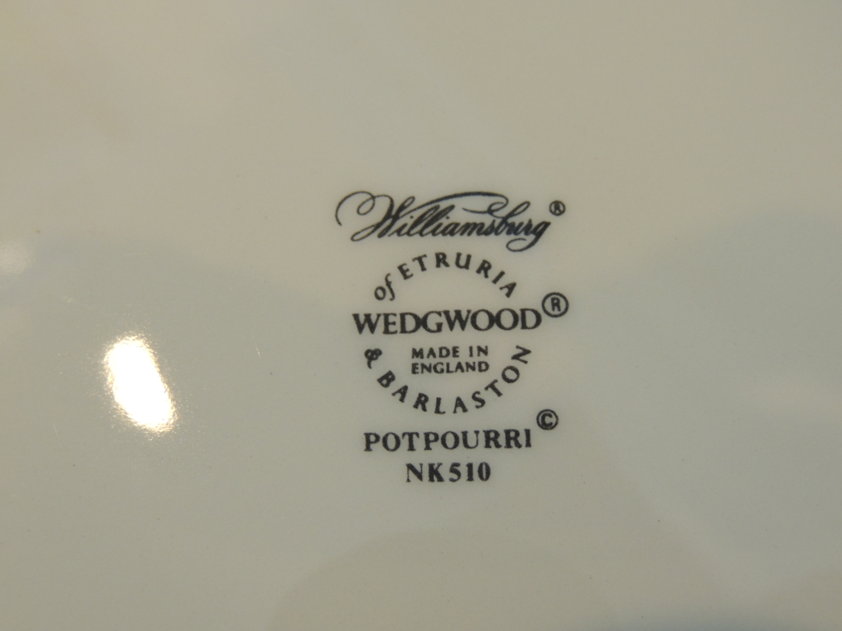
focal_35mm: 50
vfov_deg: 29.1
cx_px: 421
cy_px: 316
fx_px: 1216
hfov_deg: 38.2
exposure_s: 1/25
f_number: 3.6
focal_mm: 8.9
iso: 400
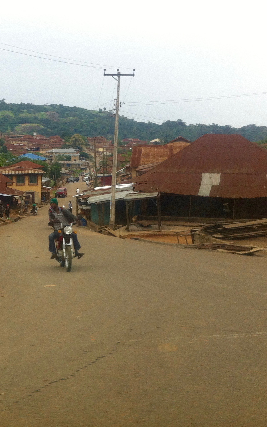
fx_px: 582
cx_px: 51
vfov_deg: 40.3
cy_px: 213
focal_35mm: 50
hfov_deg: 25.4
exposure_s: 1/120
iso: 125
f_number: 2.8
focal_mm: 3.85
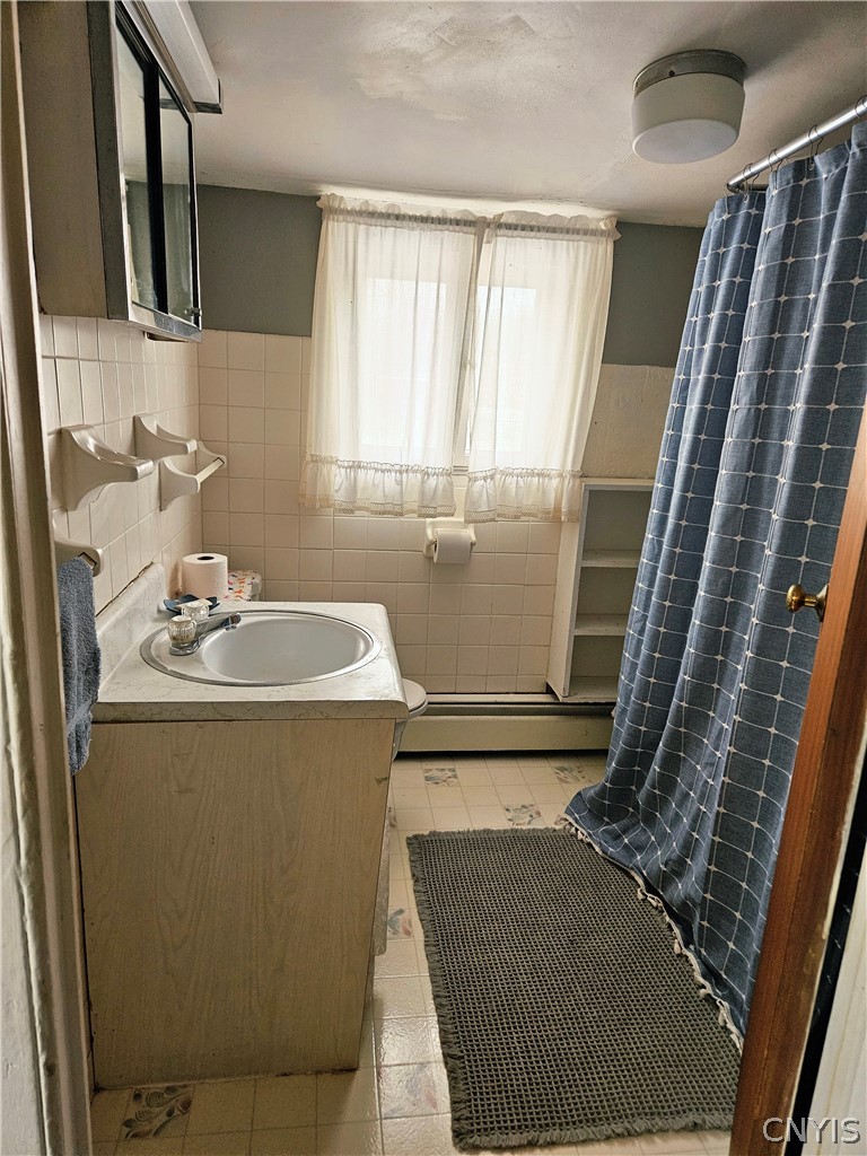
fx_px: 768
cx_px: 434
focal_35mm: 23
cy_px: 578
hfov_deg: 58.9
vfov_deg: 73.9
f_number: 1.8
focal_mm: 5.4
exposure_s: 1/120
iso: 500
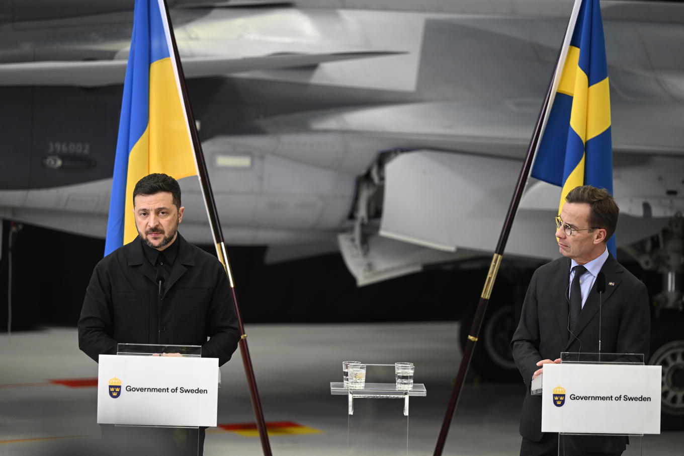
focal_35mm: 140
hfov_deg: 14.7
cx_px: 342
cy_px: 228
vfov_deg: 9.8
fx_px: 2659
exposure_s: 1/250
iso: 1250
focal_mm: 140
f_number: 2.8
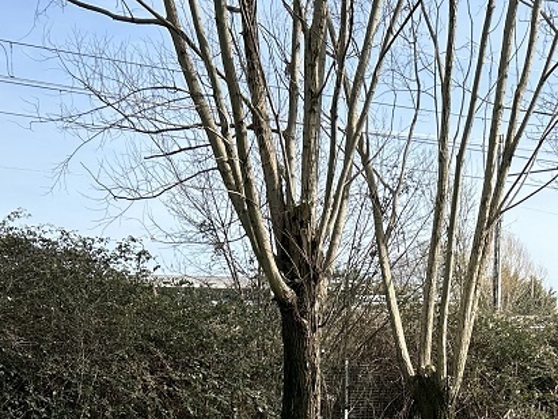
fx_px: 1225
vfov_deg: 18.0
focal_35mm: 76
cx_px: 289
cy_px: 556
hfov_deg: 25.7
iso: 50
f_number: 1.5
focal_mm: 5.7
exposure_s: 1/1751
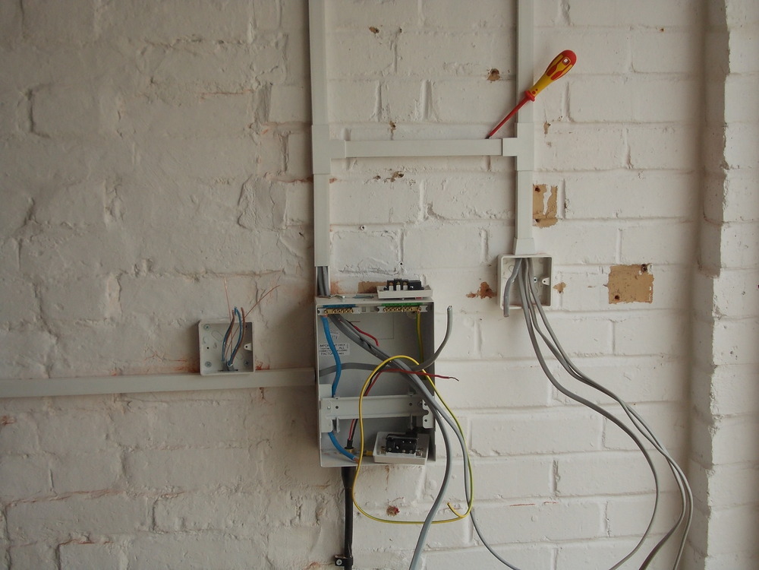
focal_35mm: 51
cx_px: 380
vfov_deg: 28.6
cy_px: 285
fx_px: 1118
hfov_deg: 37.5
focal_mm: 7.2
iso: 80
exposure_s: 1/200
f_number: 3.6
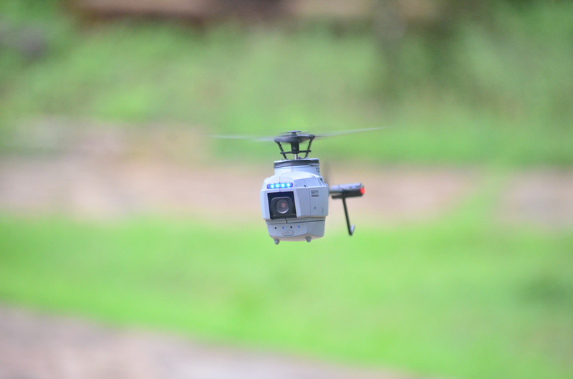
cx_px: 286
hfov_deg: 9.5
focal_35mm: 218
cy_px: 190
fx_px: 3453
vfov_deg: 6.3
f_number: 6.3
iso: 2000
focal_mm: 145
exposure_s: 1/400
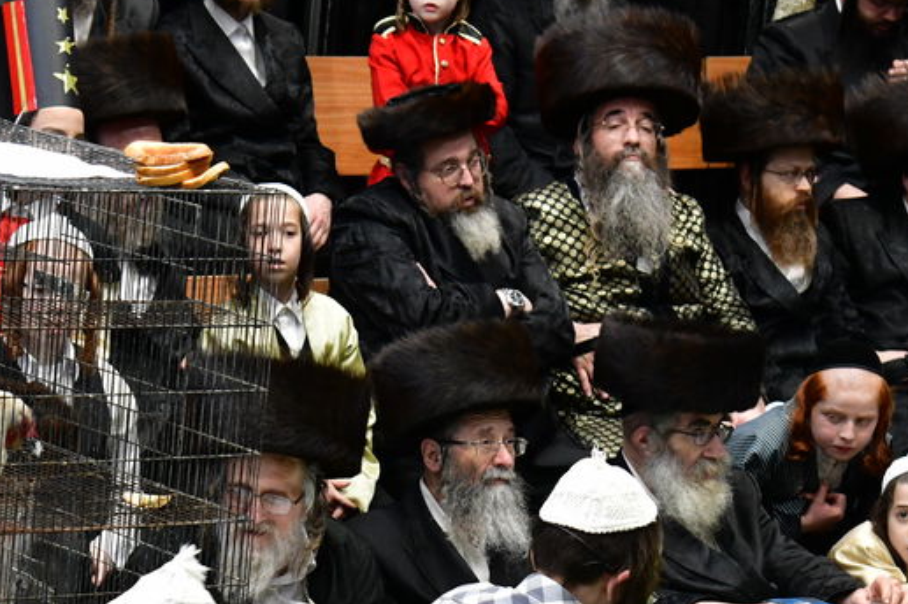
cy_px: 582
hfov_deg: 13.7
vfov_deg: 9.1
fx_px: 3756
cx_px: 225
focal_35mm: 149
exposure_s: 1/100
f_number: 5.6
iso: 2000
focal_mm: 55
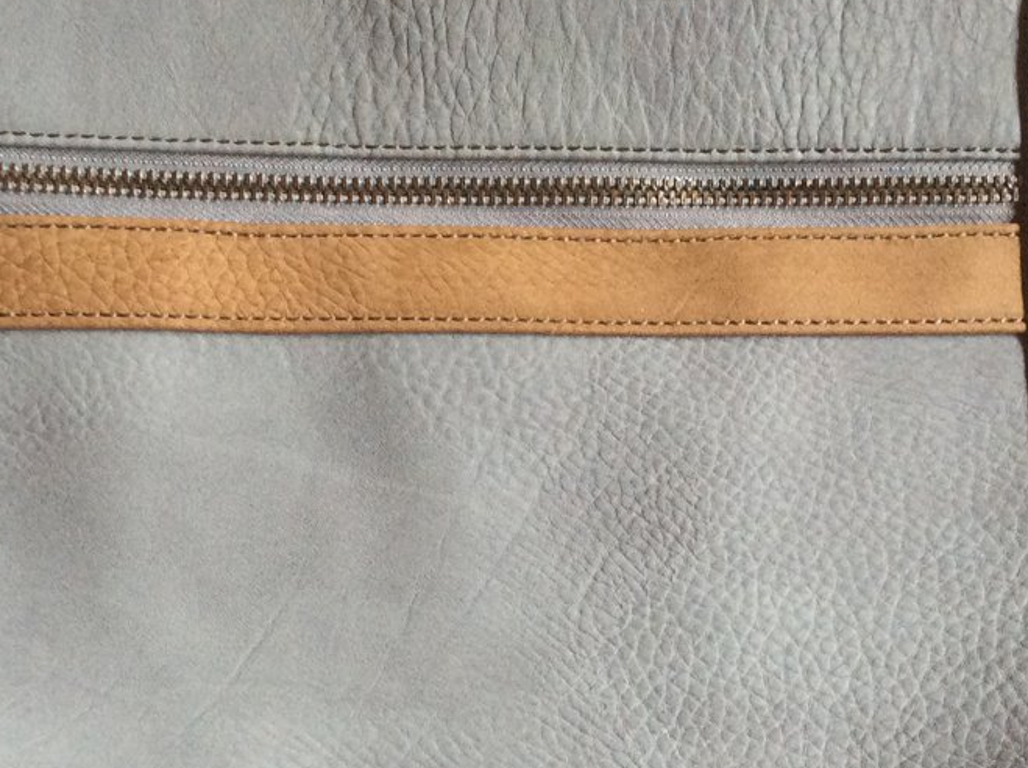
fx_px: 1927
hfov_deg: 29.8
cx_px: 457
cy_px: 560
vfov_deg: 22.3
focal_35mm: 65
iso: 125
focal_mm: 3.3
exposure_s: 1/25
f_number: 2.4
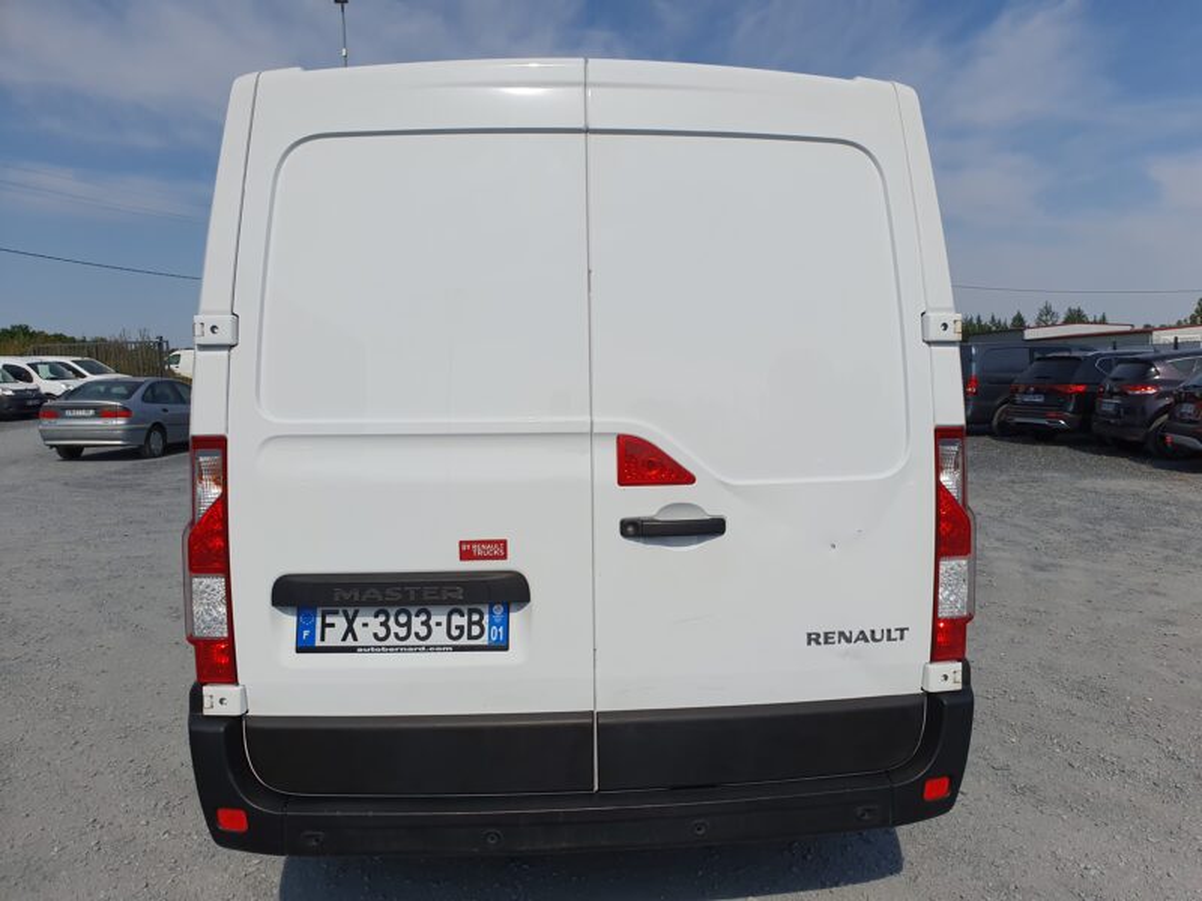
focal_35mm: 26
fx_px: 903
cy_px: 450
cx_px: 601
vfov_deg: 53.1
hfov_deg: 67.3
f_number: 2.4
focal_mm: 4.32
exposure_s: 1/5392
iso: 50
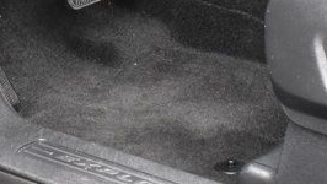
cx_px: 173
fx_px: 1310
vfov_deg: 7.8
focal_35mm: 151
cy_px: -163
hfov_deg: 14.2
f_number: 9
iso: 2500
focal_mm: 25
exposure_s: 1/100
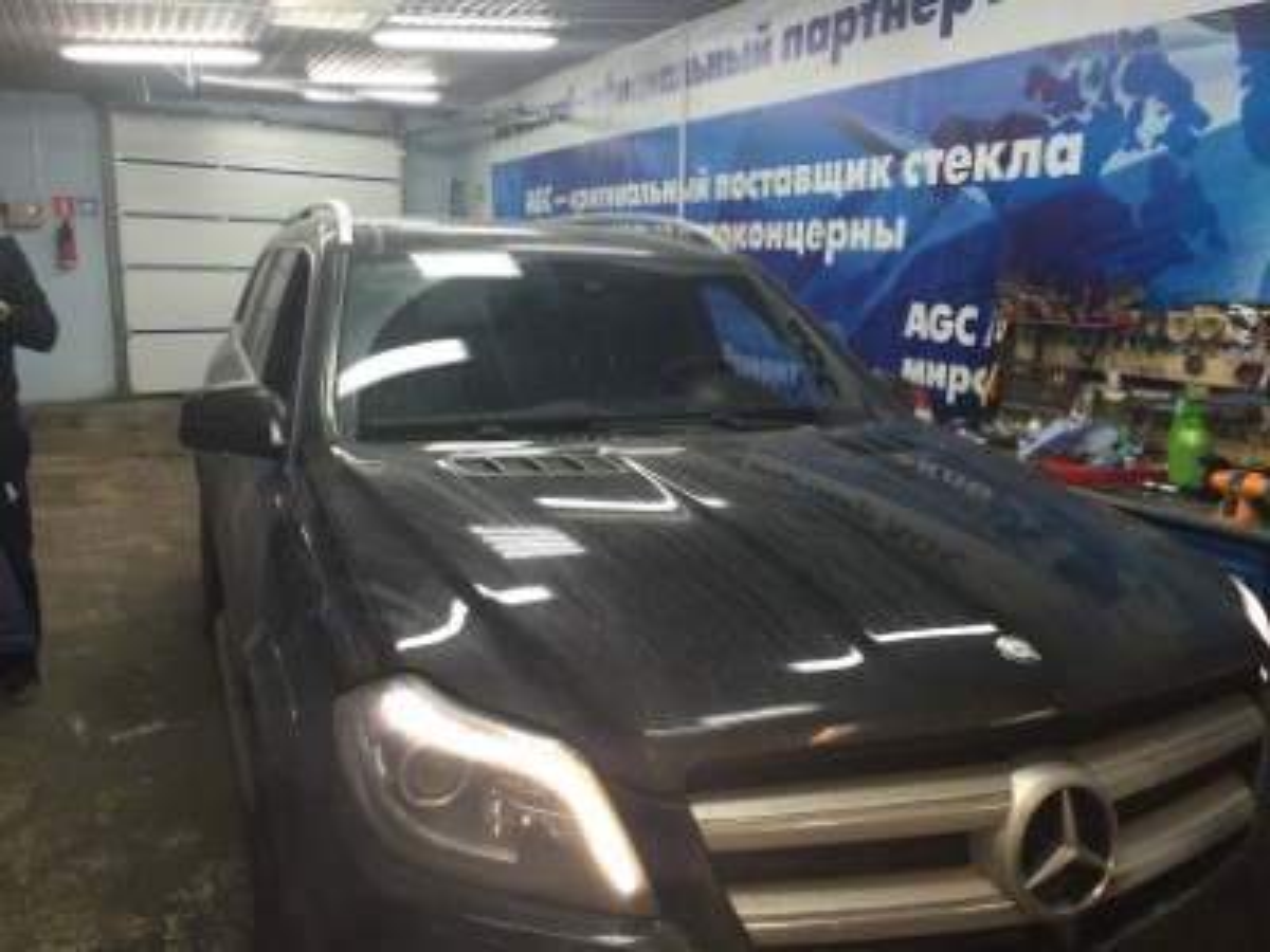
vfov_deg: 48.2
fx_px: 1064
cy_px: 476
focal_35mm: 29
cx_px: 635
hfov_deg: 61.7
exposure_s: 1/33
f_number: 2.2
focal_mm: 4.15
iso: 160
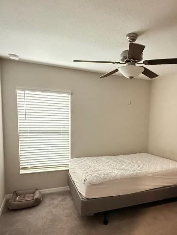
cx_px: 116
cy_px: 141
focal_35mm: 26
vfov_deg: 66.6
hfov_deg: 52.2
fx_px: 177
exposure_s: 1/60
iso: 1000
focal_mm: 2.22
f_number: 2.2
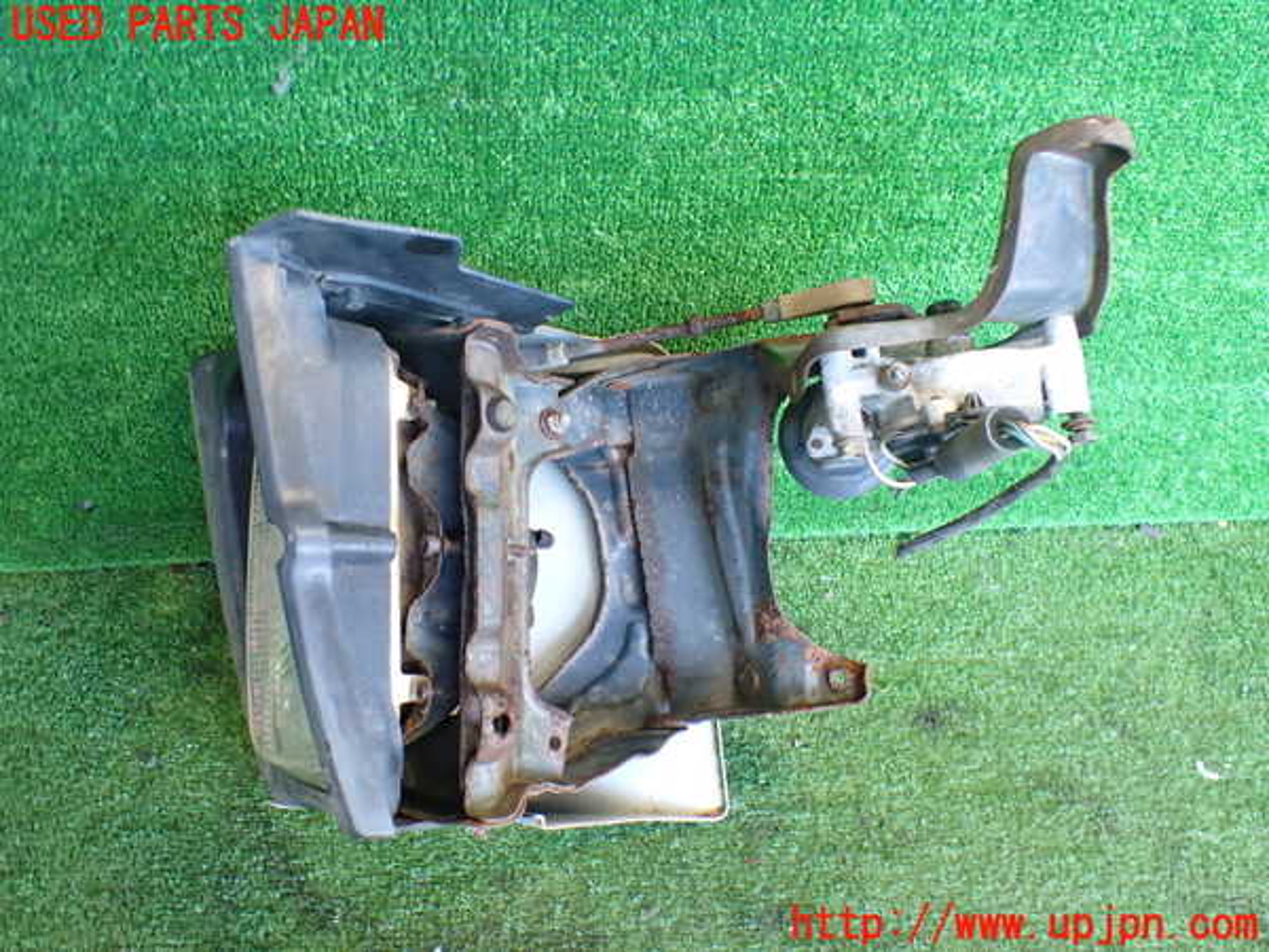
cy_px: 476
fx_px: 1100
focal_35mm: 30
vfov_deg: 46.8
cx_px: 634
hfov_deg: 60.0
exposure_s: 1/100
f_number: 2.3
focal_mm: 5.4
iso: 800
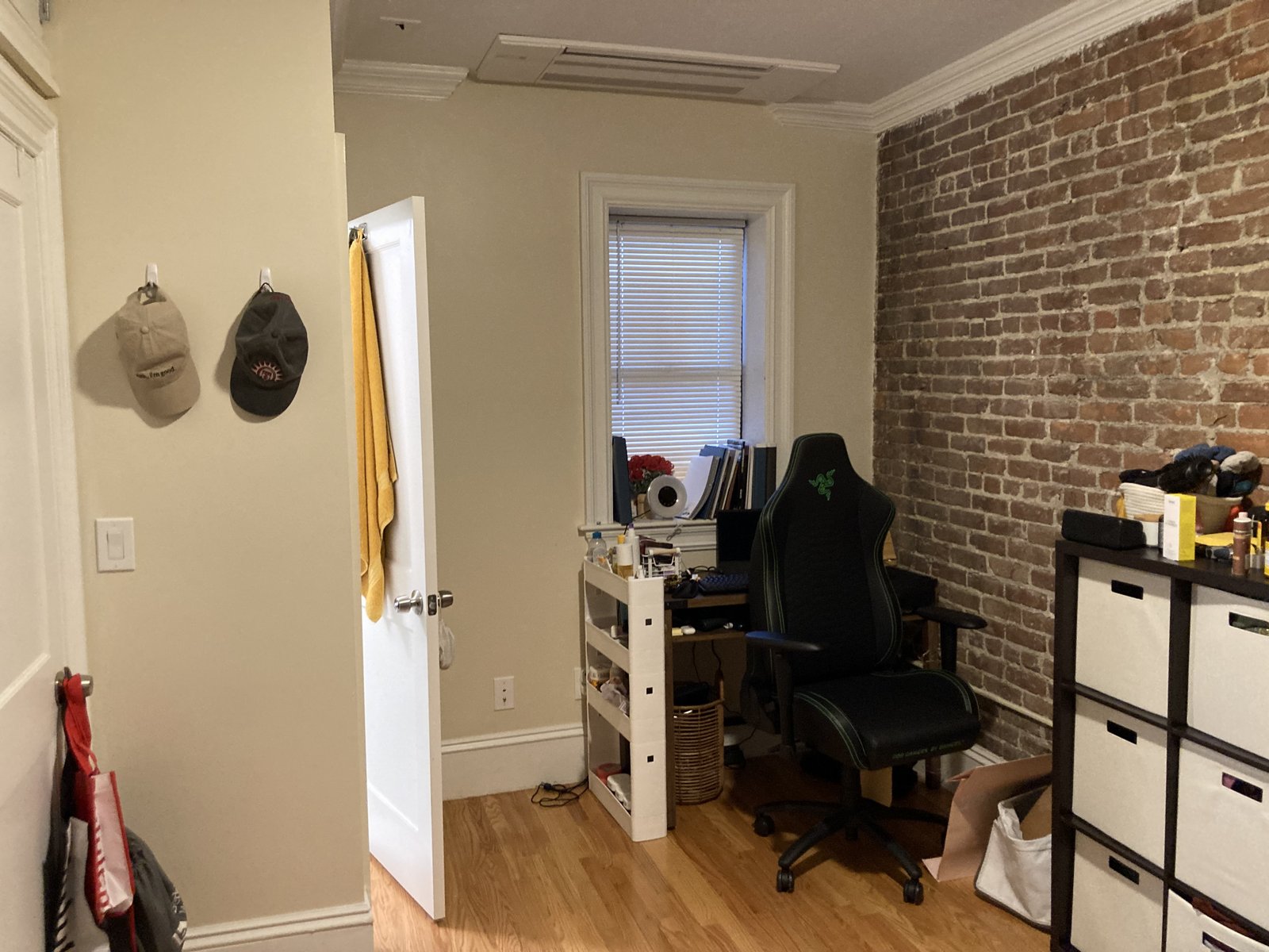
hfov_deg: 63.4
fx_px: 1026
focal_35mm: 28
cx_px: 634
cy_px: 476
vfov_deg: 49.7
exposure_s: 1/40
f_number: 1.8
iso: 320
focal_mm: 3.99
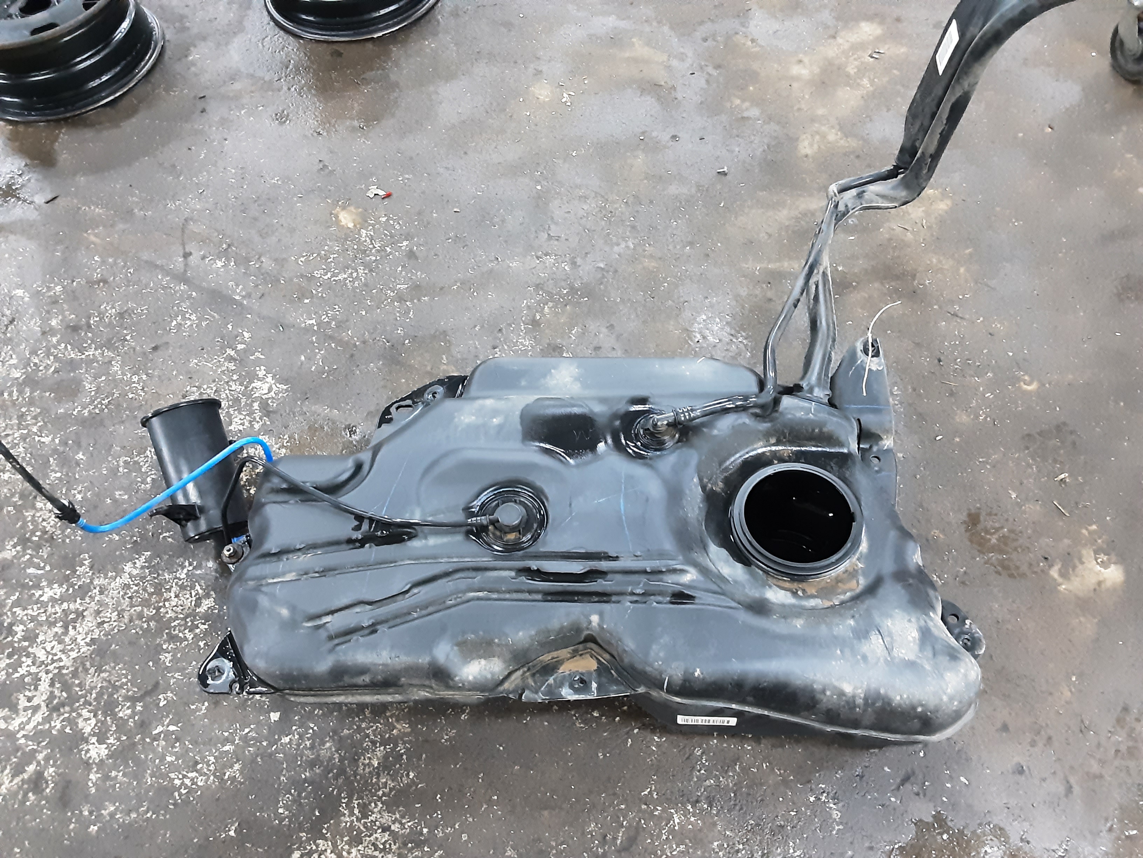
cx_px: 572
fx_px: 892
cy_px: 429
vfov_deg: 51.4
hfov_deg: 65.3
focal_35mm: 27
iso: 400
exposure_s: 1/20
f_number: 1.9
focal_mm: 2.91
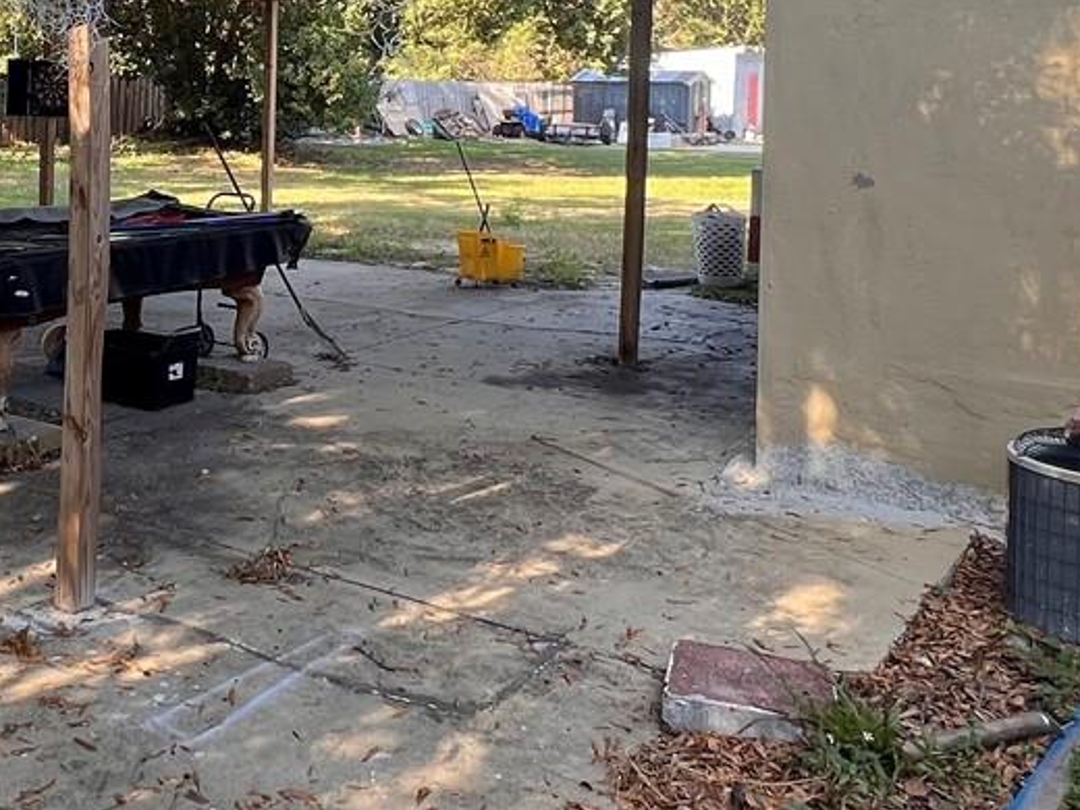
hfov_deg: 43.2
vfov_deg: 34.7
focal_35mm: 40
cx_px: 127
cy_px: 147
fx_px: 1248
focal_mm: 1.57
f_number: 1.8
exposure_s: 1/111
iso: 32
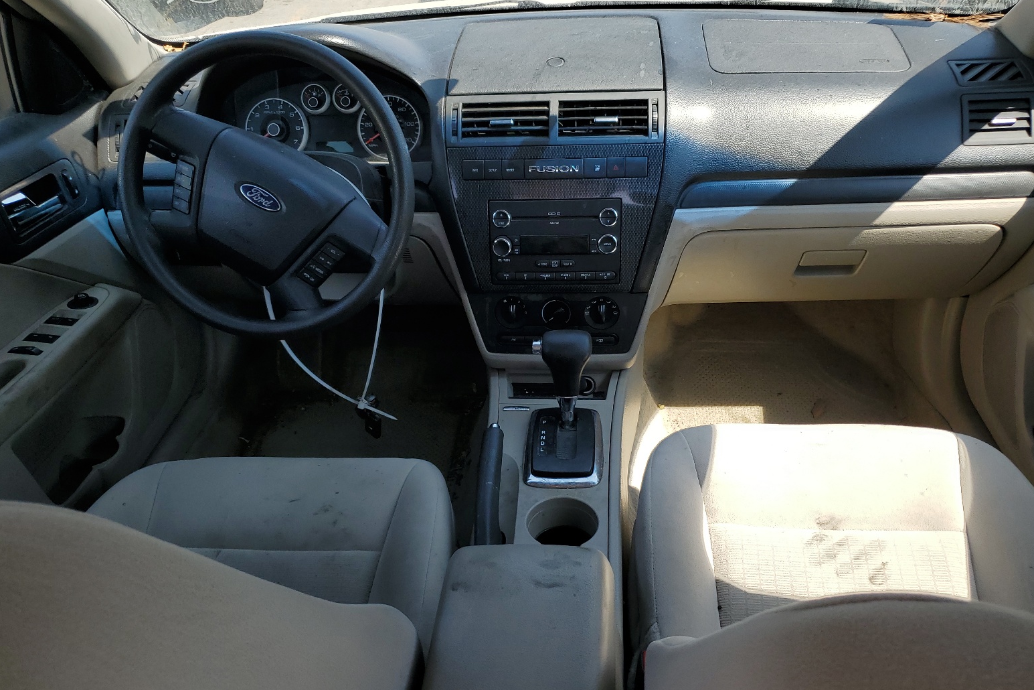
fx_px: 804
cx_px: 521
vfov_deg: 46.4
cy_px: 367
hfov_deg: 65.5
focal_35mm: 28
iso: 50
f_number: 1.5
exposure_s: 1/1000
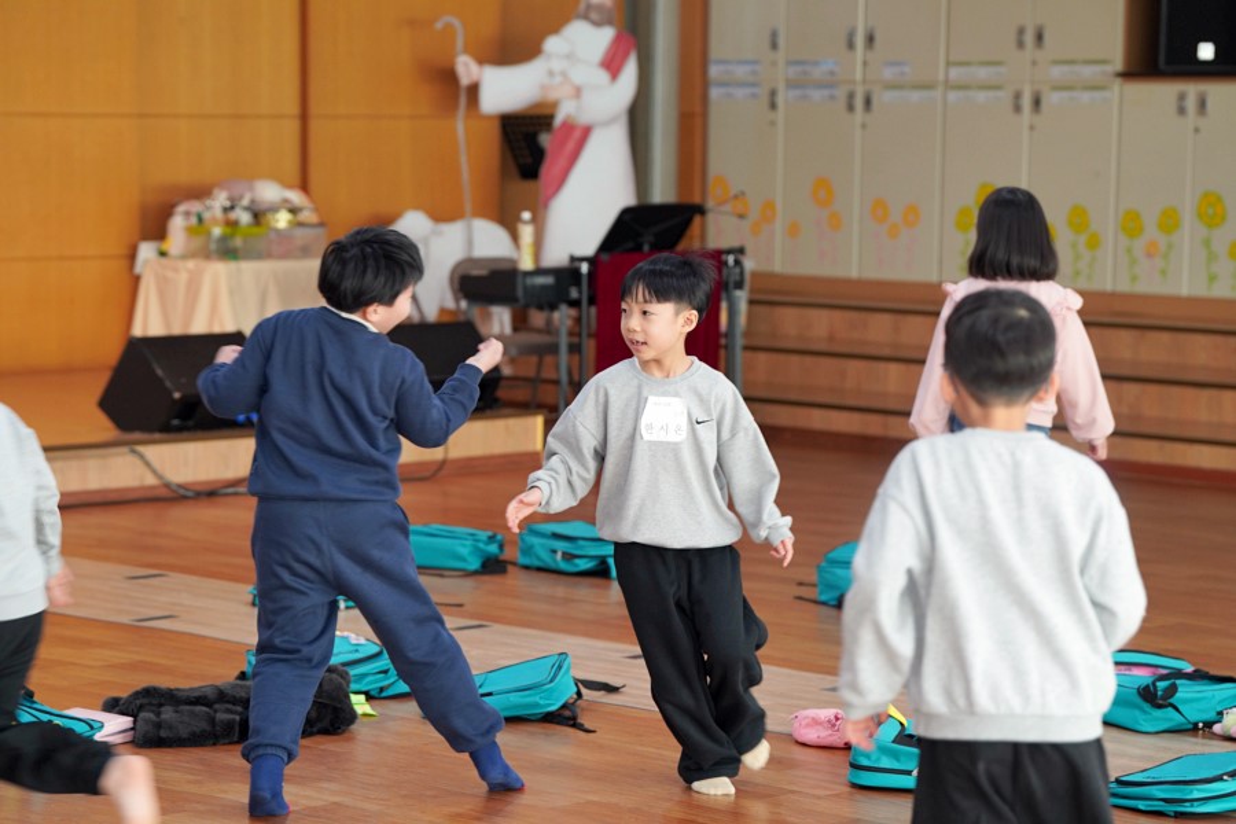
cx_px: 618
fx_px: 3845
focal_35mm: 112
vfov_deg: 12.2
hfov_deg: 18.3
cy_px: 412
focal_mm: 112
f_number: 4
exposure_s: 1/160
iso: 1250
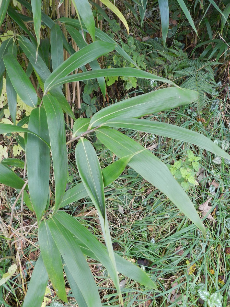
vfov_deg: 56.8
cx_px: 115
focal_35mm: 32
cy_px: 154
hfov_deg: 44.2
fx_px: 283
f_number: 3.7
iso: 160
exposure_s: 1/60
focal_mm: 5.6
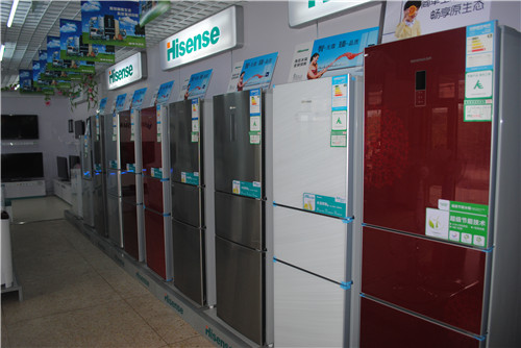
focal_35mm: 27
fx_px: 391
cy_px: 174
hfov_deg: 67.4
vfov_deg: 48.0
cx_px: 260
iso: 200
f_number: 3.5
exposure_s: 1/60
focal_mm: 18
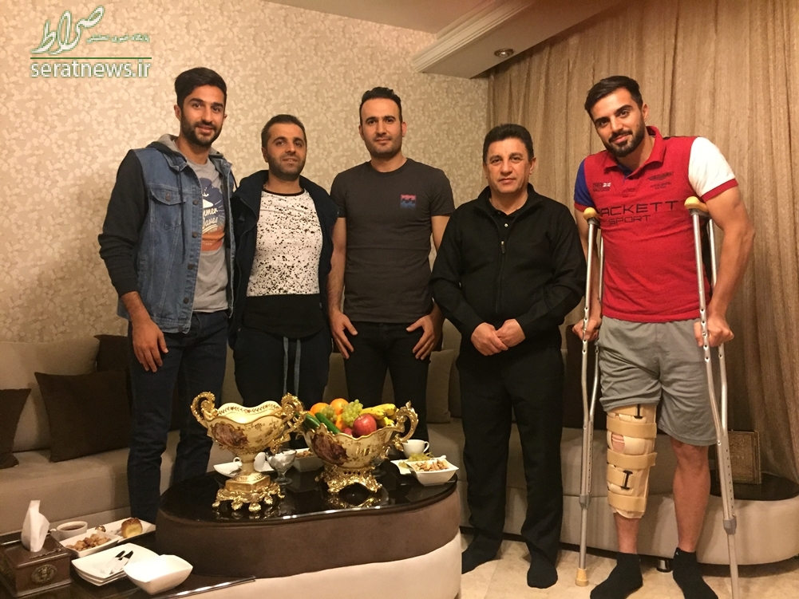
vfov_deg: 48.2
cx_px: 400
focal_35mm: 29
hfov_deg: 61.7
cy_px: 300
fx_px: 669
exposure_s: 1/17
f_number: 2.2
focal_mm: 4.15
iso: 400
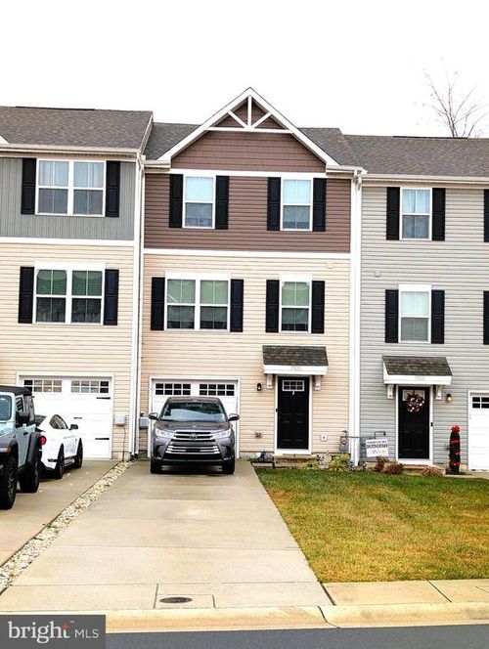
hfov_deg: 29.7
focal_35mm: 49
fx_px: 921
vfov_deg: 38.9
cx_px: 244
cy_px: 324
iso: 22
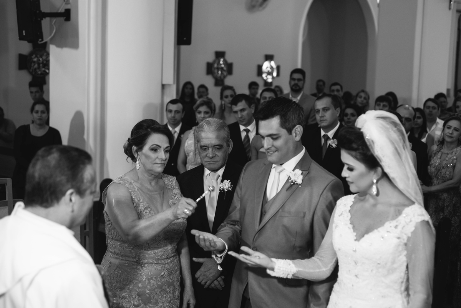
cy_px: 154
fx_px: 640
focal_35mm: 50
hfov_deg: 39.6
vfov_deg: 27.0
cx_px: 230
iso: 1250
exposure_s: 1/200
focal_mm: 50
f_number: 2.8
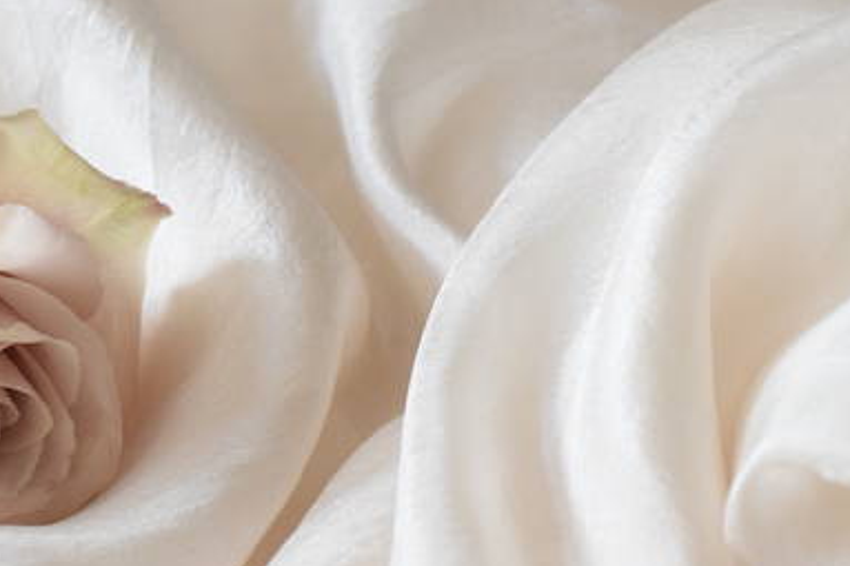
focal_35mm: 120
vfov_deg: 11.3
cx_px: 484
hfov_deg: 17.1
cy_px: 554
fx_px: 2832
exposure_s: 1/250
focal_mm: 34
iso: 1600
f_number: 7.1
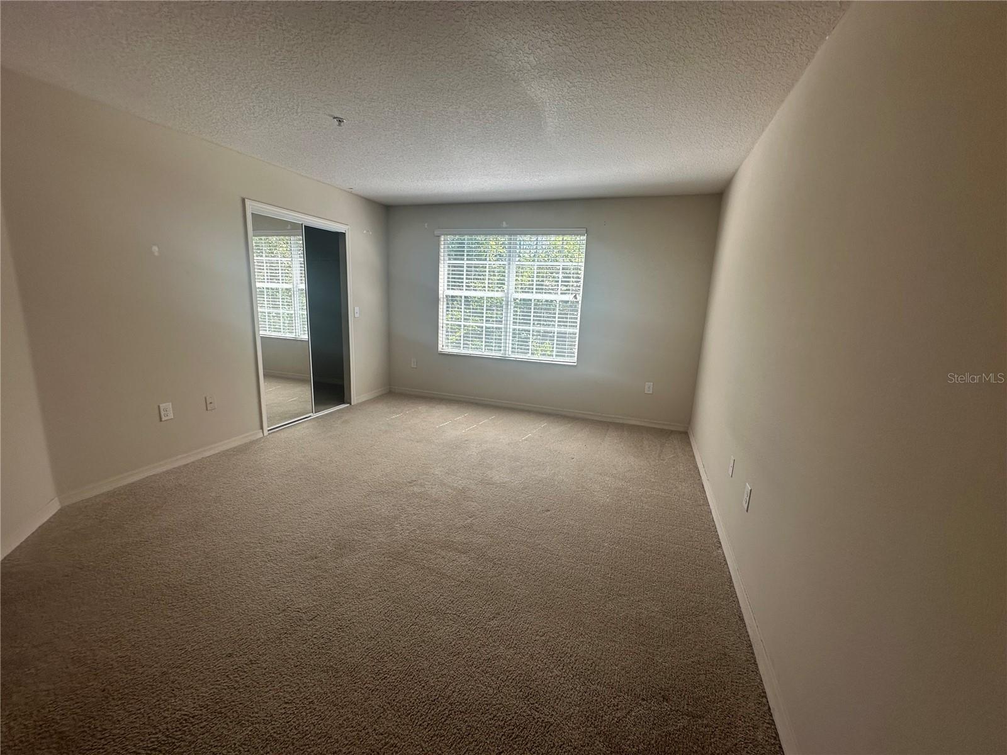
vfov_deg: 85.7
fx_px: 407
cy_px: 378
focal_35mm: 14
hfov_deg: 102.1
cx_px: 504
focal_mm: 2.22
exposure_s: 1/99
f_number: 2.2
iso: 40
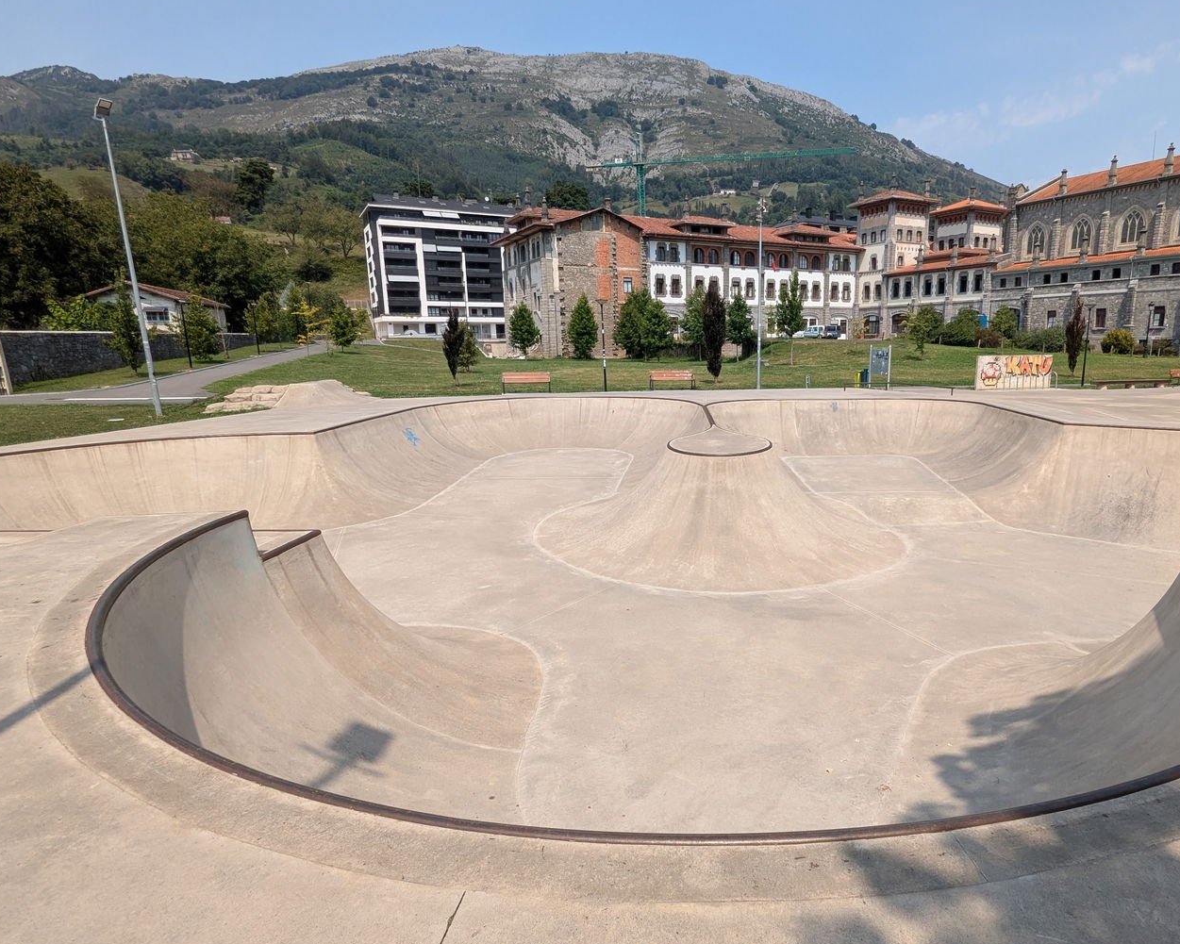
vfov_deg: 68.1
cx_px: 696
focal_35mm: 20
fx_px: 699
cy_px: 499
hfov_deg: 79.6
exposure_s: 1/1859
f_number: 2.2
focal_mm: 2.35
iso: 58
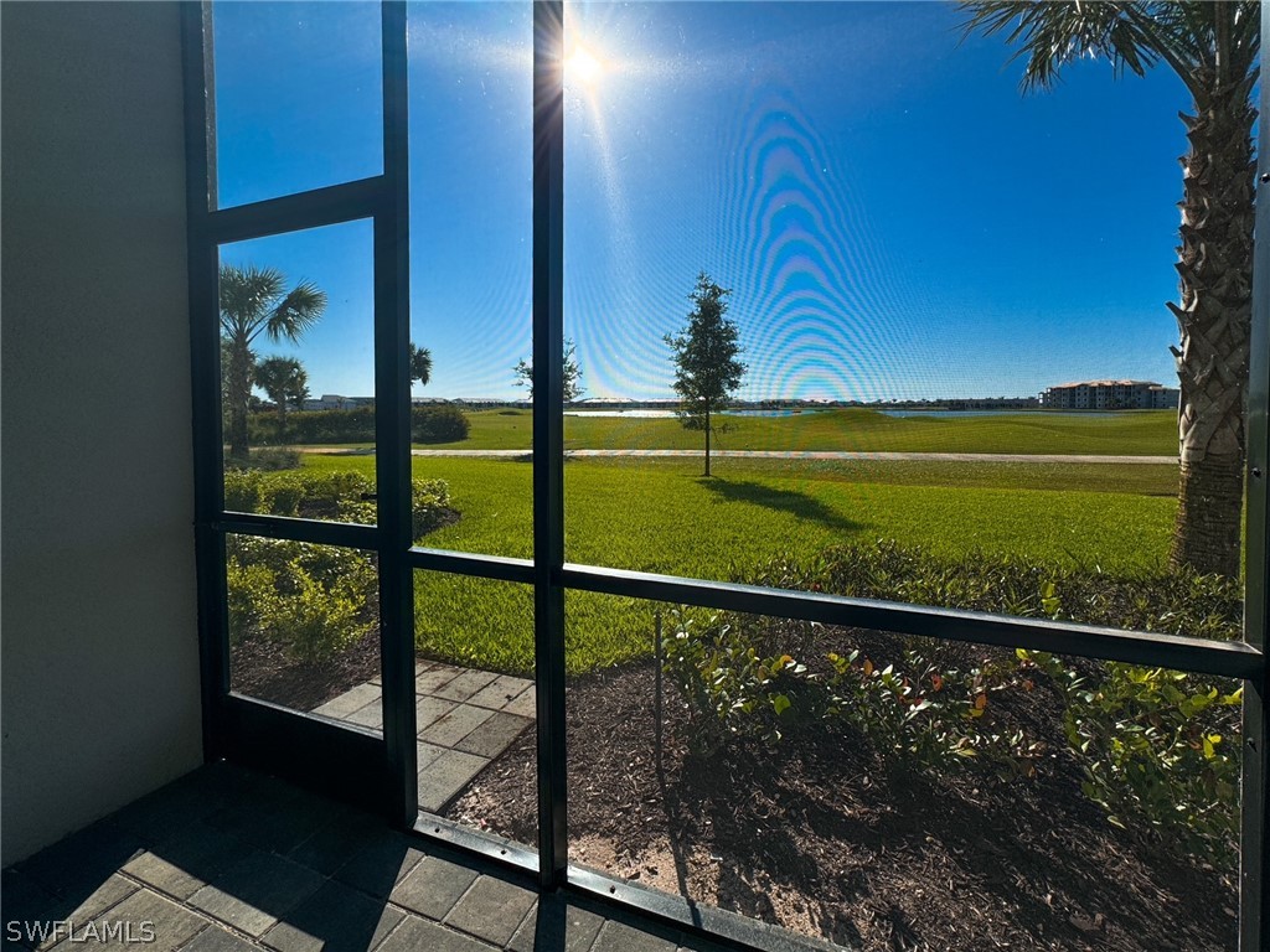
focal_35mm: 14
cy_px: 476
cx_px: 635
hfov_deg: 102.1
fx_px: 514
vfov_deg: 85.7
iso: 50
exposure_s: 1/2500
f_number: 2.2
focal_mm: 2.22
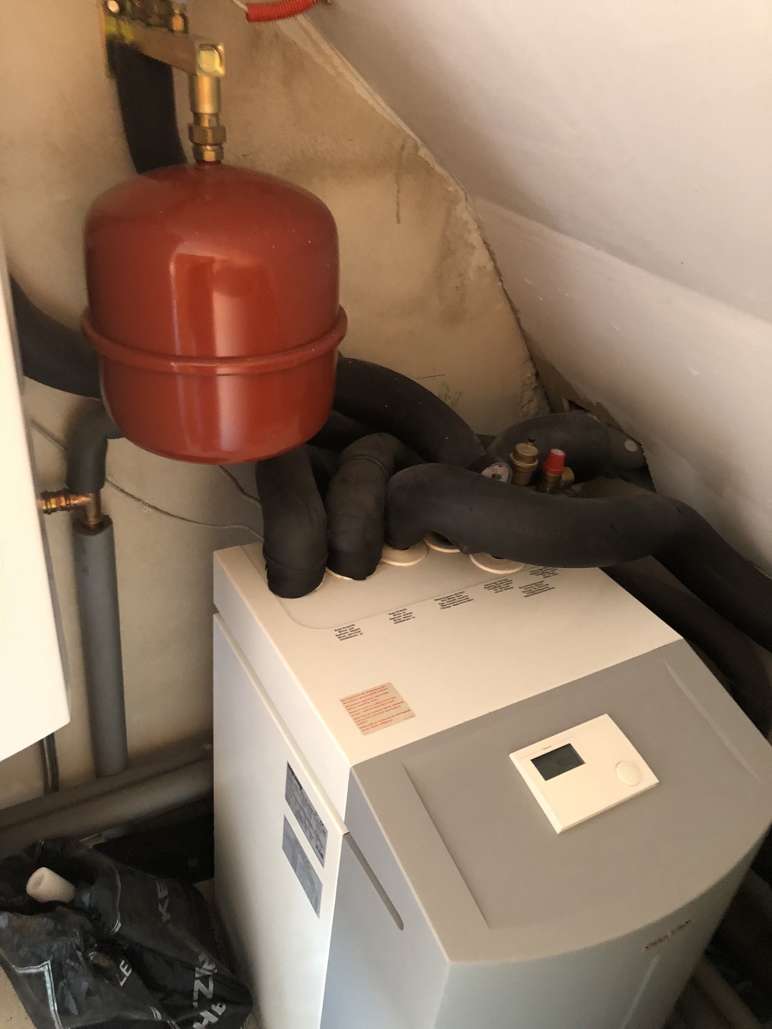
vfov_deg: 63.4
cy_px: 514
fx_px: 832
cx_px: 386
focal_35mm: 28
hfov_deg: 49.8
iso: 100
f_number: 1.8
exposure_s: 1/9
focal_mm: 3.99
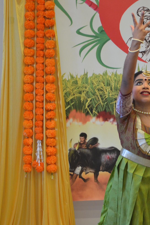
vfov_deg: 11.3
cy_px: 112
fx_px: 1137
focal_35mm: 182
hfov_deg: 7.5
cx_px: 135
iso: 1600
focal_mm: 80
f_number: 5.6
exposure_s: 1/80
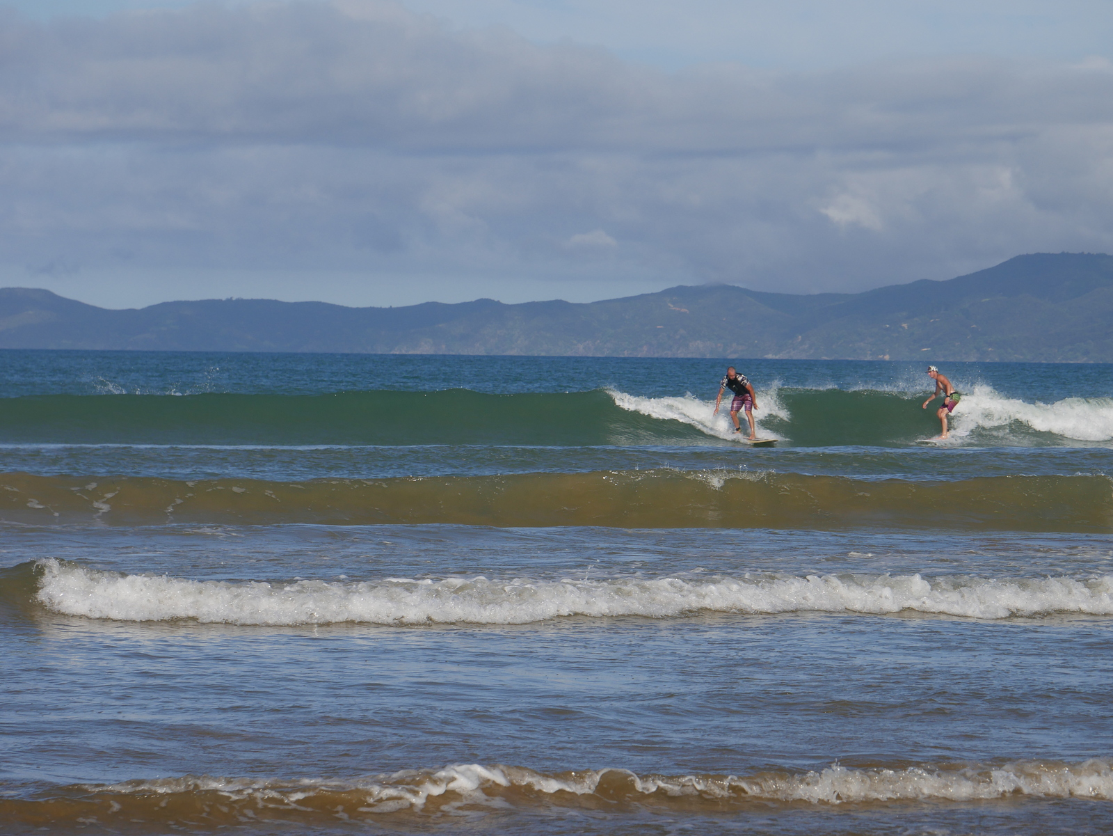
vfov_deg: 7.4
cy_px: 418
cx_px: 556
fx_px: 6432
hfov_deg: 9.9
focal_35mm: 200
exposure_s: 1/1000
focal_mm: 100
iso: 200
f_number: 8
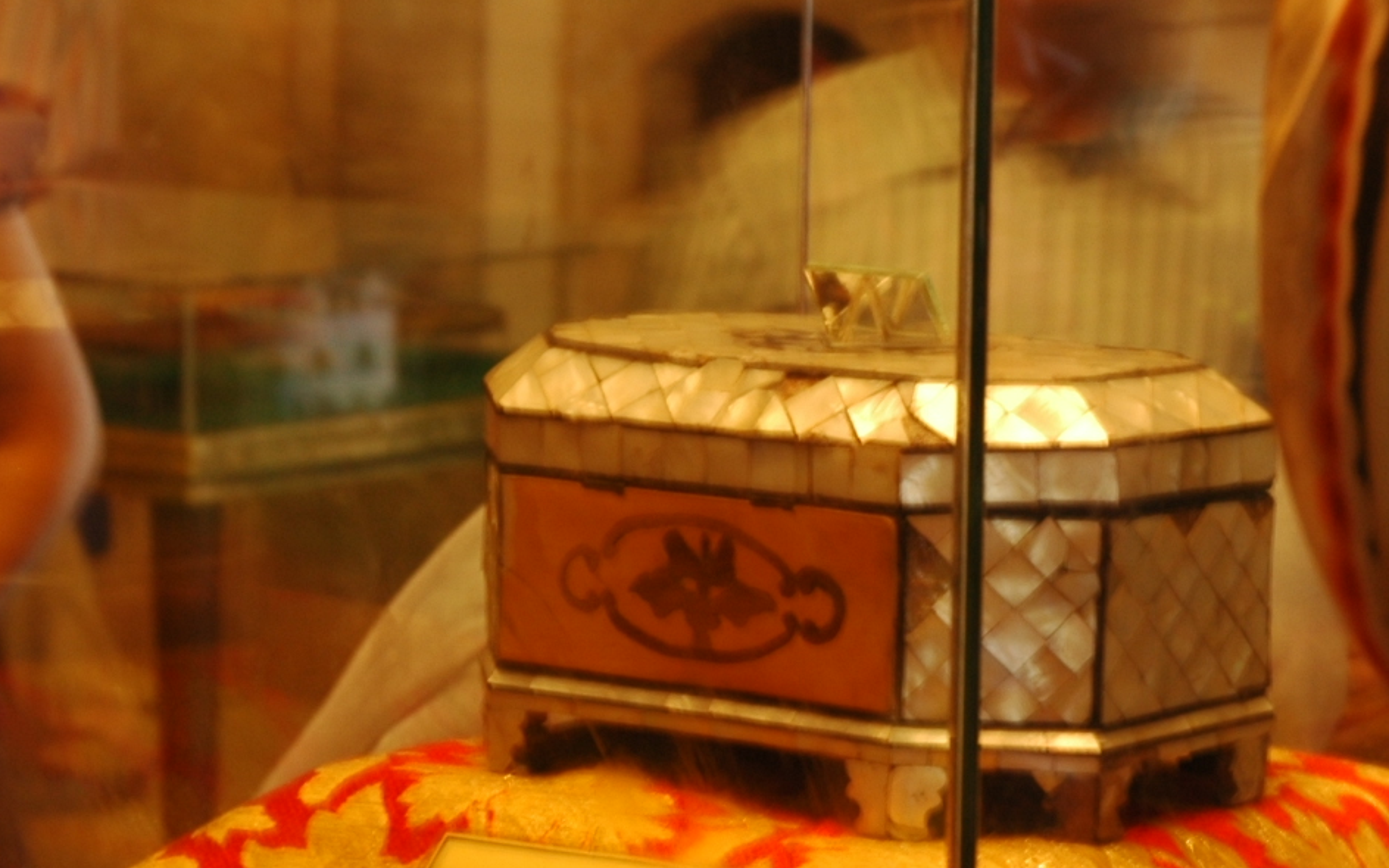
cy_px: 446
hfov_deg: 14.4
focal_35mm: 145
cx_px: 496
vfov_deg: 9.0
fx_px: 5489
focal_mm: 40
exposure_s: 1/2
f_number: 5.6
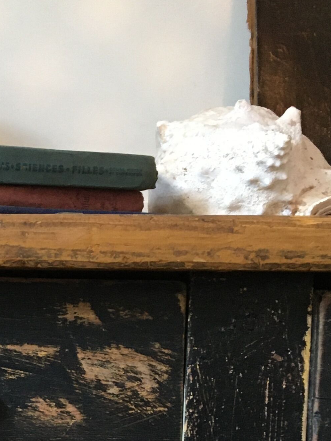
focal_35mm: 88
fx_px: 1122
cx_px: -73
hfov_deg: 16.1
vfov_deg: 21.5
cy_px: 443
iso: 160
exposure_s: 1/33
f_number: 2.2
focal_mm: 4.15
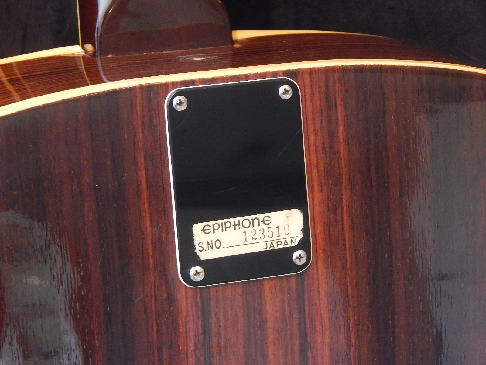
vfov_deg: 13.0
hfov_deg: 17.3
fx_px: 1601
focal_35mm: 114
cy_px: 182
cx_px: 243
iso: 800
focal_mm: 20.5
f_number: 4.6
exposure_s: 1/10
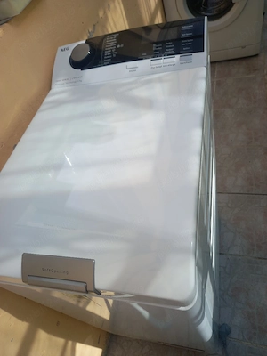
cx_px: 134
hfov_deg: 54.9
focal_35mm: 25
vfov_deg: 69.4
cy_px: 178
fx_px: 257
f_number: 2
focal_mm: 4.6
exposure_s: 1/769
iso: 25
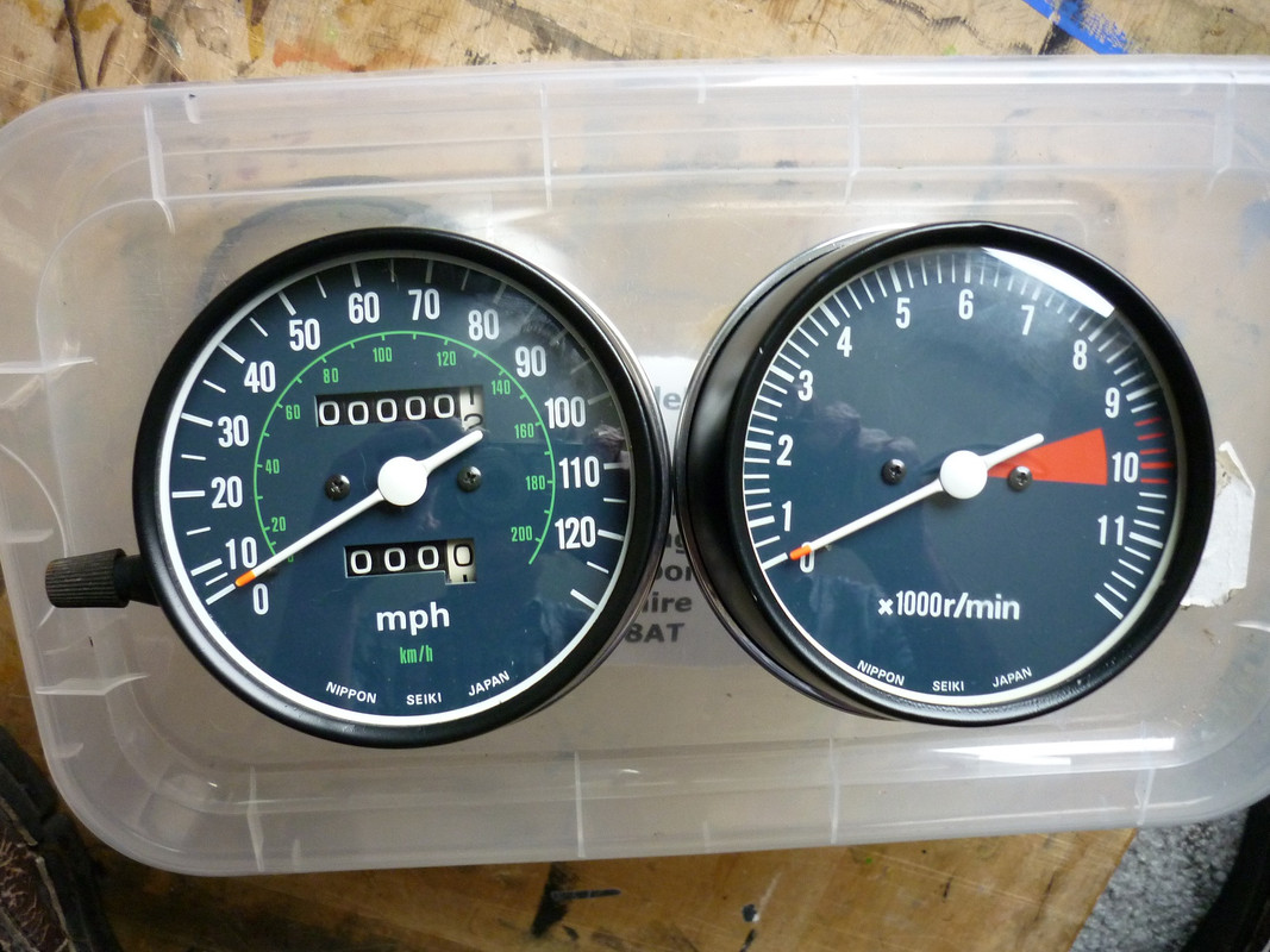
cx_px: 635
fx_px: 1211
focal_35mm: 33
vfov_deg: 42.9
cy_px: 476
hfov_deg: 55.4
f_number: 2.8
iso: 320
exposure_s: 1/30
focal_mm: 5.5
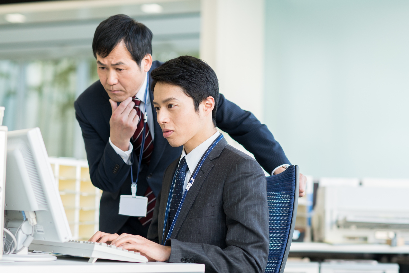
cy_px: 136
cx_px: 204
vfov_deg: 16.1
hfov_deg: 23.9
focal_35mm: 85
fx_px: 966
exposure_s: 1/250
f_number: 2.8
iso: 500
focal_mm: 85
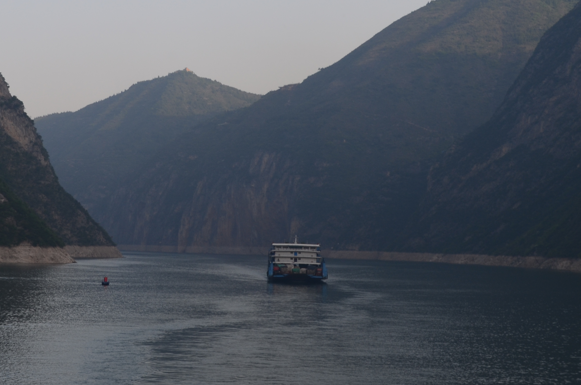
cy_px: 103
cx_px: 174
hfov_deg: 21.6
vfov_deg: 14.4
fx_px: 1514
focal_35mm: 94
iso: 200
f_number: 11
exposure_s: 1/125
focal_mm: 36
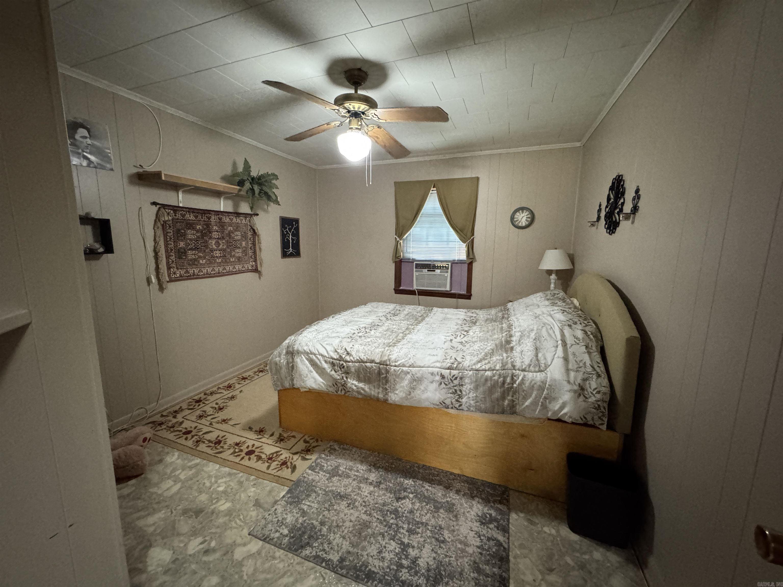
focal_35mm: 14
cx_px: 392
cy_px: 294
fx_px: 317
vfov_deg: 85.7
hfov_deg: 102.1
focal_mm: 2.22
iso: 1000
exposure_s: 1/40
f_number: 2.2
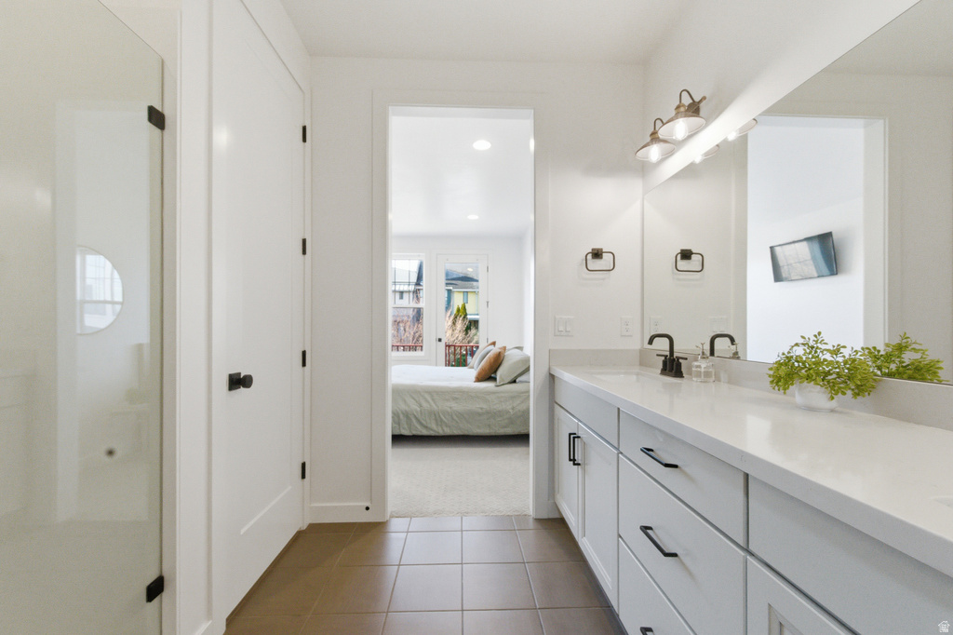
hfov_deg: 104.3
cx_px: 476
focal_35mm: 14
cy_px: 318
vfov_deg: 81.2
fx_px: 370
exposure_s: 1/1000
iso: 3200
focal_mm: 14
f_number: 9
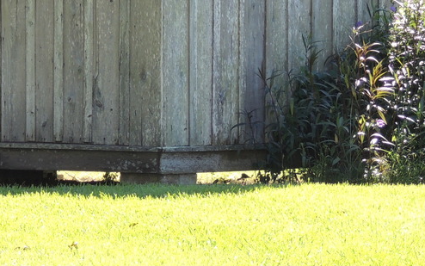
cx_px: 93
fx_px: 4935
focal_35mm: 426
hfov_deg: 4.9
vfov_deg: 3.1
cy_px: -41
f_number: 4.4
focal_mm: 27.6
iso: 100
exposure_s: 1/125
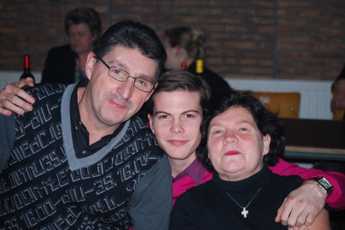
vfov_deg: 16.6
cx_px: 172
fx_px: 791
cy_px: 115
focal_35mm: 82
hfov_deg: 24.6
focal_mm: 55
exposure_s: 1/60
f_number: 4
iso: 200
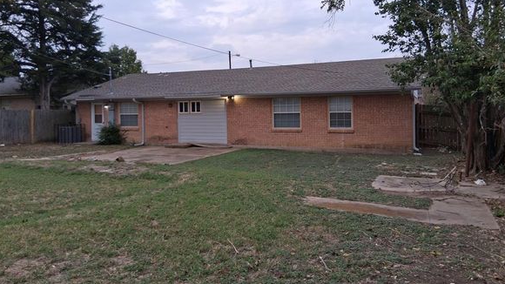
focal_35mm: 29
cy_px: 117
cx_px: 256
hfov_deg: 66.1
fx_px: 388
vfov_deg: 40.0
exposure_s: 1/100
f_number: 1.8
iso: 25
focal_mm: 3.98
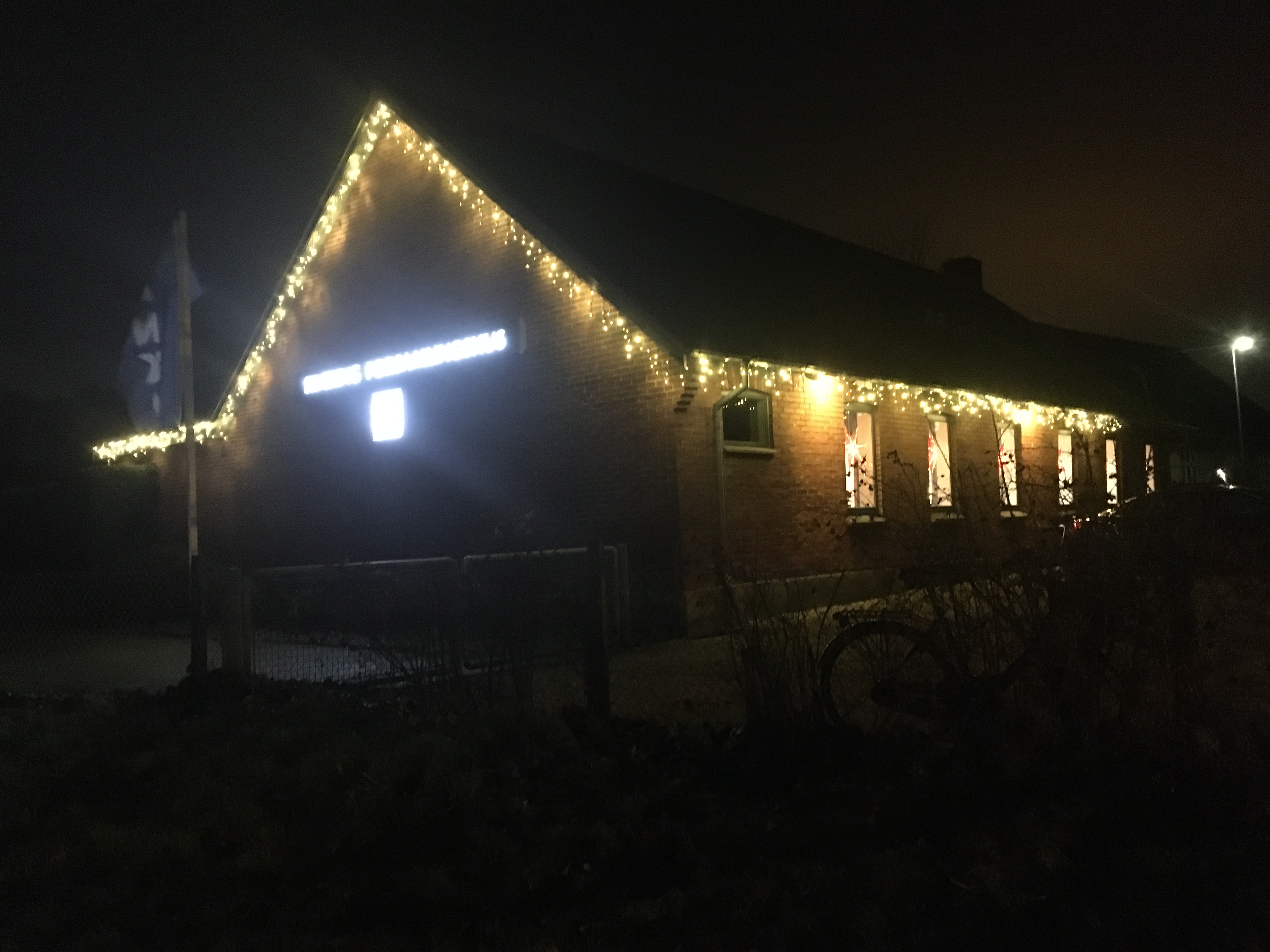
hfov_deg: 61.7
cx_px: 635
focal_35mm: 29
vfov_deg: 48.2
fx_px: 1064
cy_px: 476
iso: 1000
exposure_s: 1/17
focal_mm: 4.15
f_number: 2.2
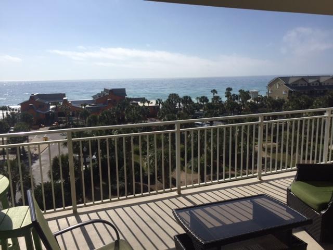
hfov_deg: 61.7
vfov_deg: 48.2
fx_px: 279
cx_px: 166
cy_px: 125
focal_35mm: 29
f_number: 2.2
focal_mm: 4.15
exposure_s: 1/6623
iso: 32
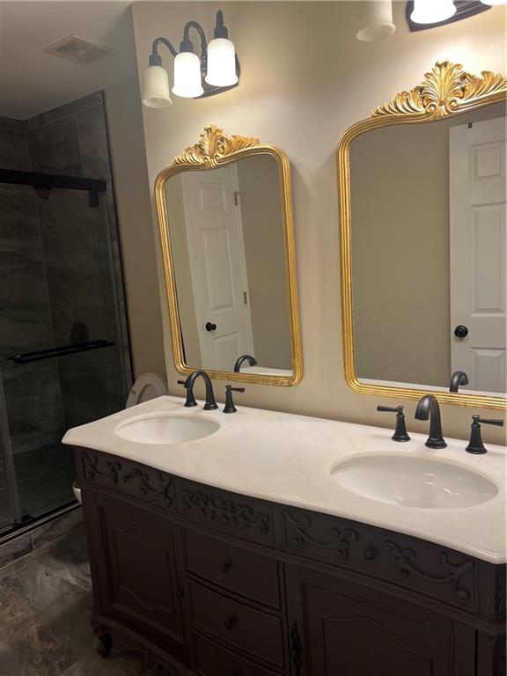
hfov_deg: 53.1
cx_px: 254
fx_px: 508
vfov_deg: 67.3
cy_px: 338
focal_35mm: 26
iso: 100
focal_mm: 5.7
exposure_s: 1/120
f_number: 1.5
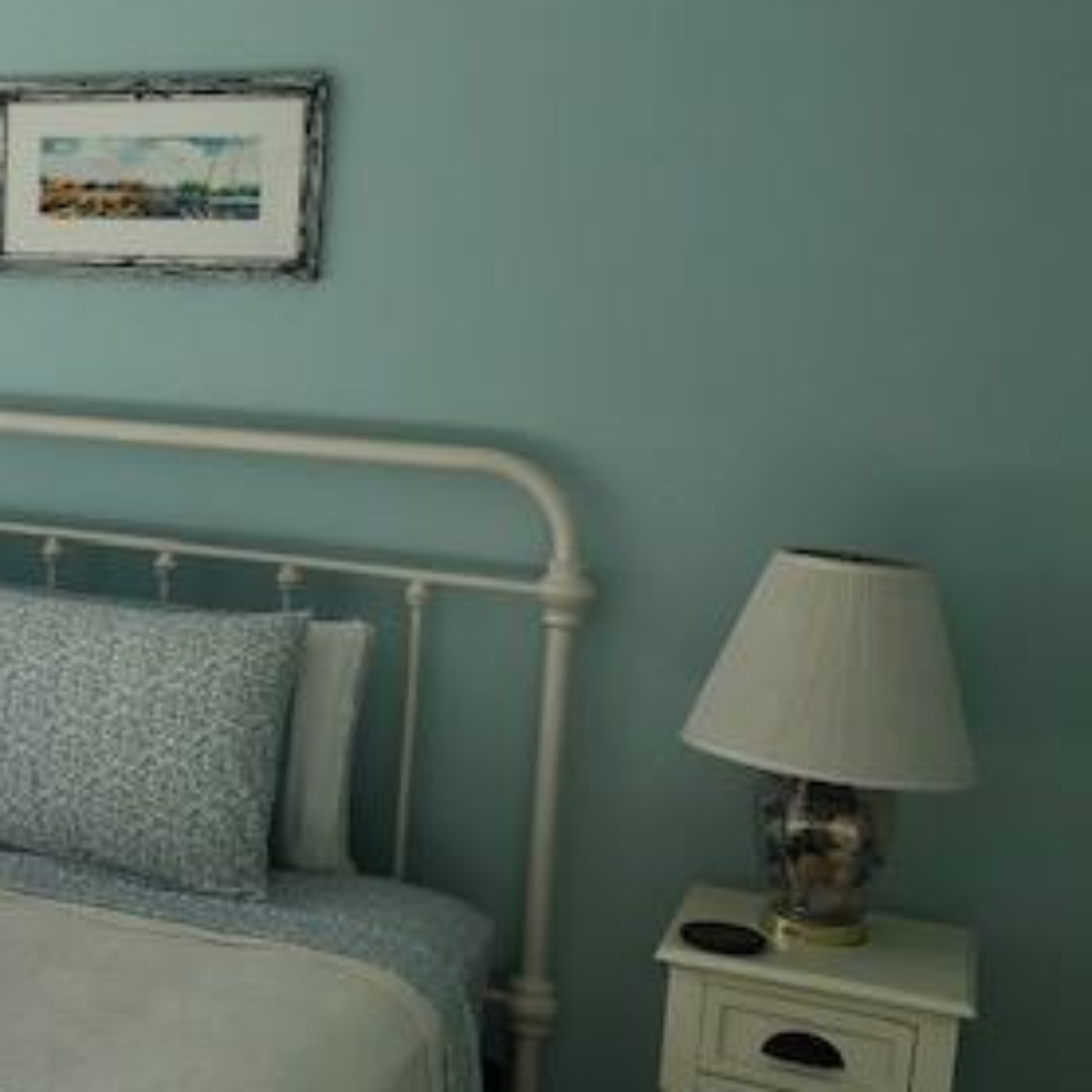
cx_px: -134
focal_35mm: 57
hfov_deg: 27.3
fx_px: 2034
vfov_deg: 30.0
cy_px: 542
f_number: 1.8
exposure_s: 1/296
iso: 20
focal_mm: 3.99
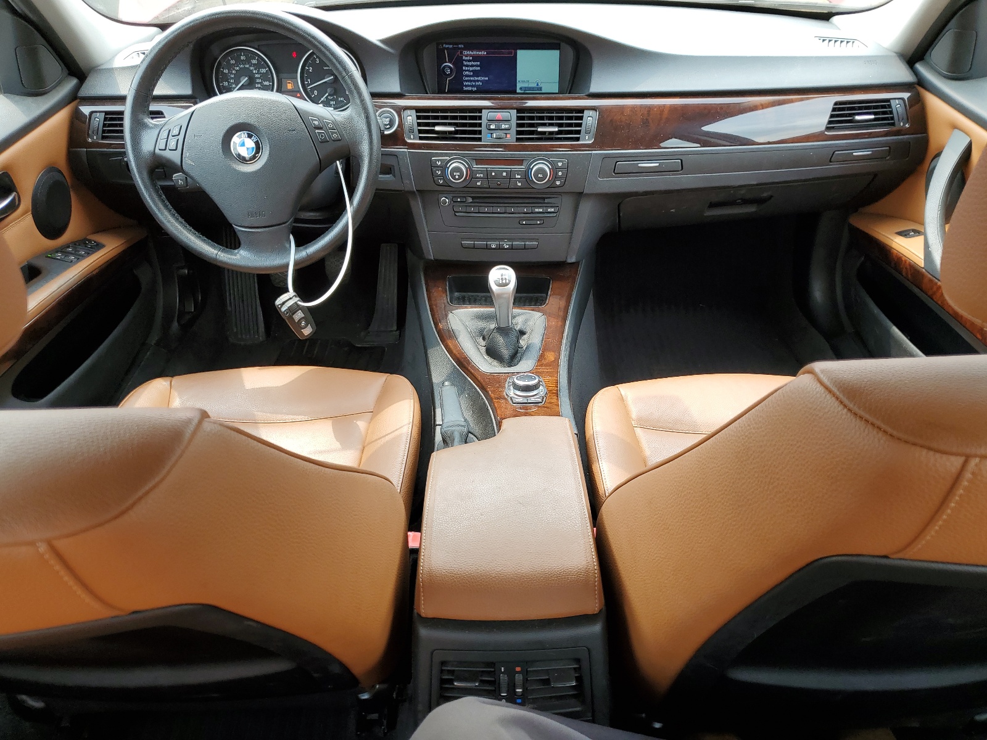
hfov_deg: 67.3
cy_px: 370
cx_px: 494
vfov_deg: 53.1
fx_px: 741
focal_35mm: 26
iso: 50
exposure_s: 1/217
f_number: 1.5
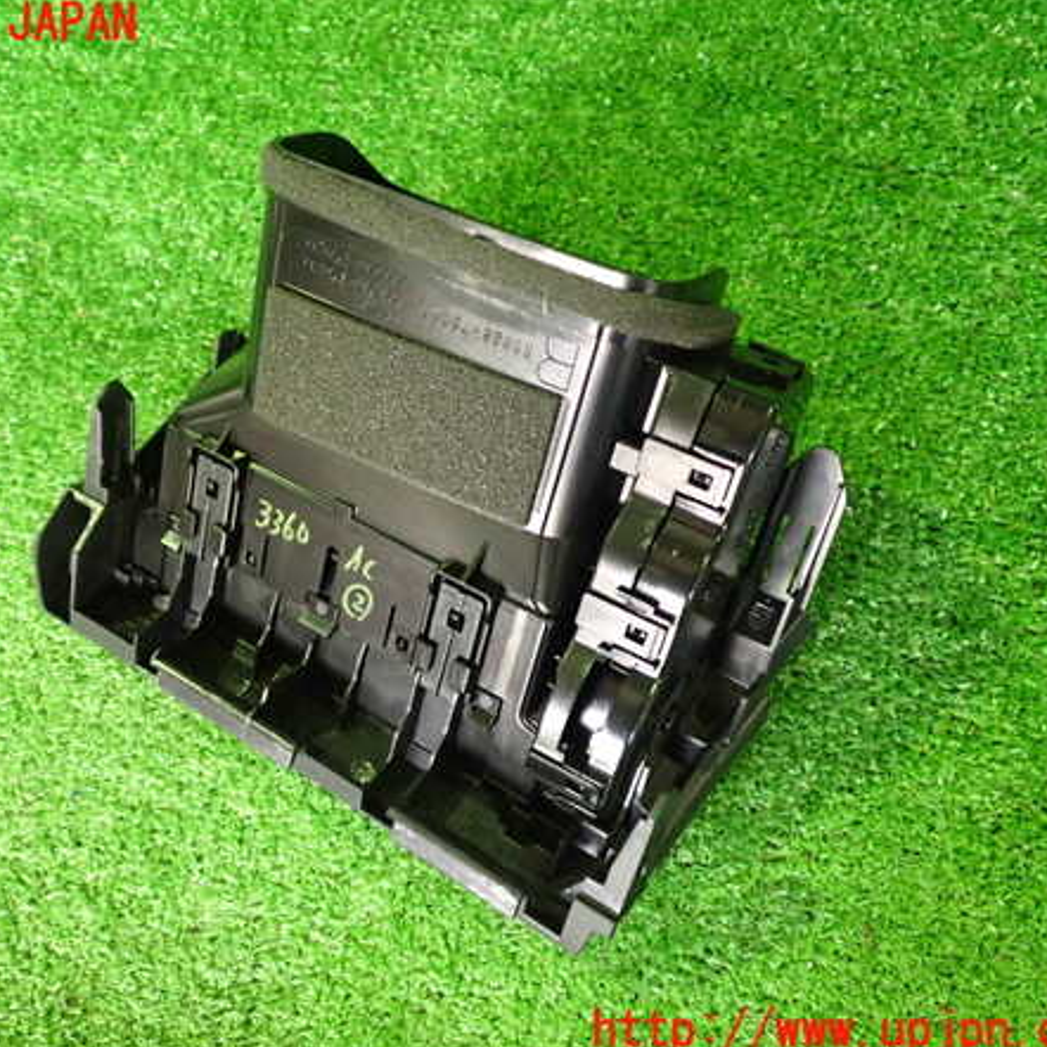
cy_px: 528
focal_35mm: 36
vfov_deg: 46.0
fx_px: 1232
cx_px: 417
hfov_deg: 45.8
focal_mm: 5.4
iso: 800
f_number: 2.3
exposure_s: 1/30
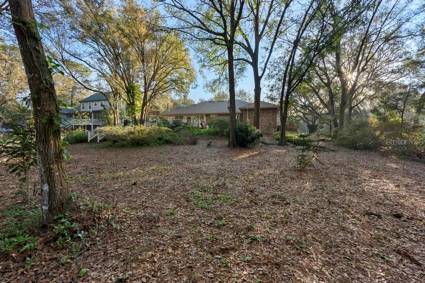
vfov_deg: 73.8
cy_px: 142
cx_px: 212
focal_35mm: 16
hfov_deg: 96.7
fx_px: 189
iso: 800
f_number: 8
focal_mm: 16
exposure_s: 1/250
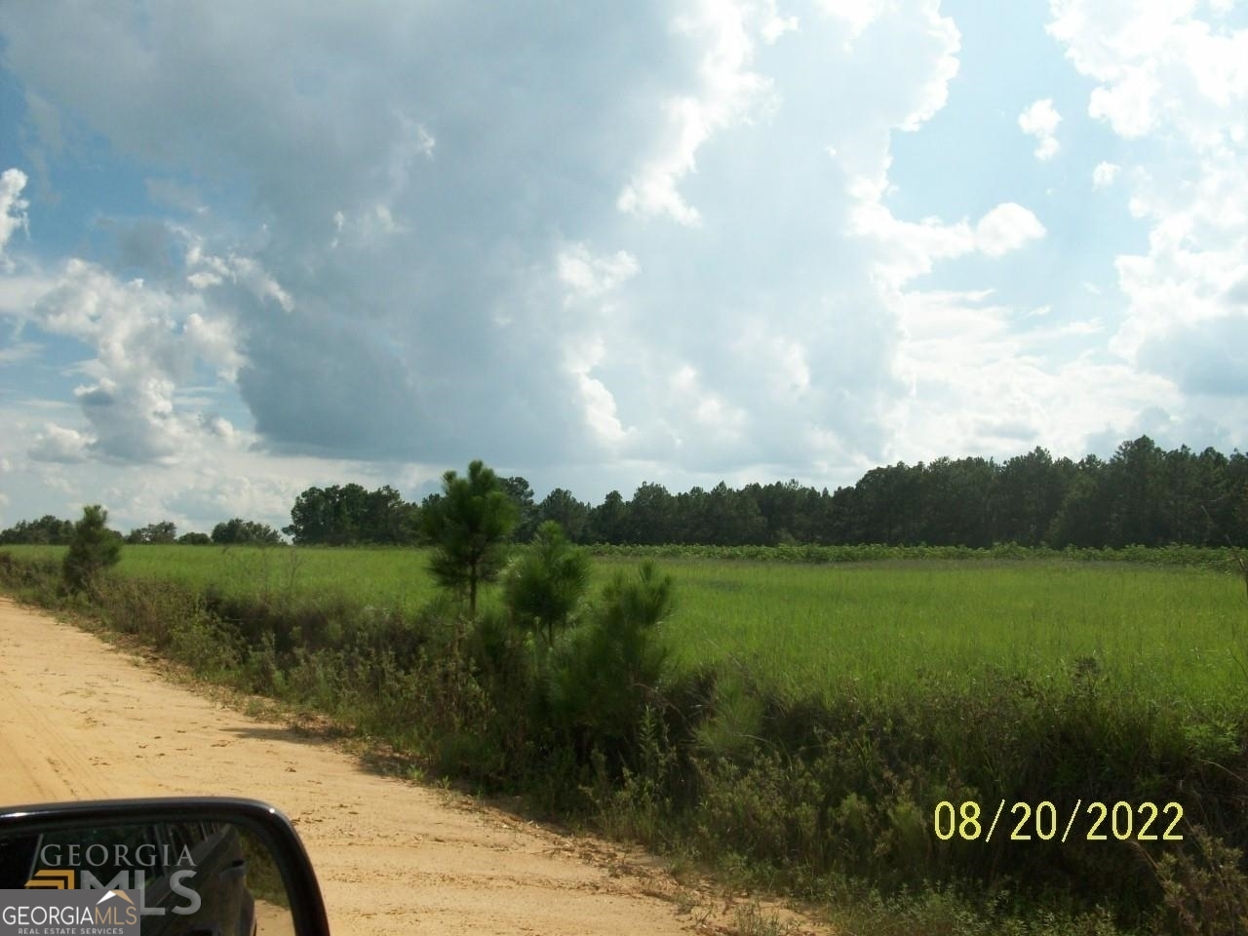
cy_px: 468
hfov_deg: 54.0
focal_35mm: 34
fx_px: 1226
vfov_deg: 41.8
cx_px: 624
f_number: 5.5
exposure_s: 1/553
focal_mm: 5.7
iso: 64
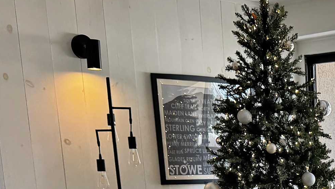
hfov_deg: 24.6
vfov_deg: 13.7
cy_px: 316
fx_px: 720
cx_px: 360
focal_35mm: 81
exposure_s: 1/213
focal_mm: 6.76
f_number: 1.78
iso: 64
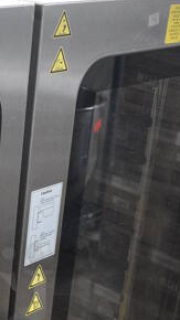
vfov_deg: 23.2
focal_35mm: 89
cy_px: 298
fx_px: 756
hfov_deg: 13.3
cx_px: -25
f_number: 3.5
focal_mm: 18
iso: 2800
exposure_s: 1/125
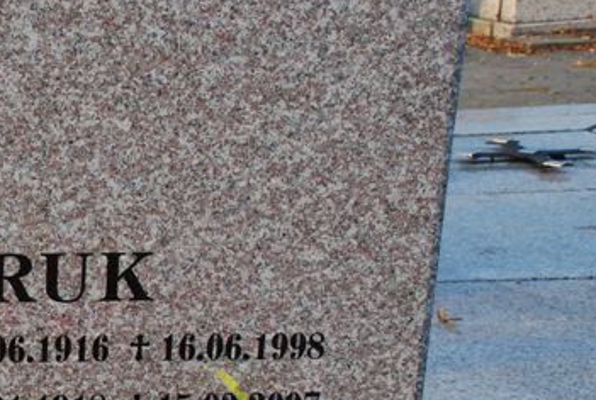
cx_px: -75
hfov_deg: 23.1
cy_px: 301
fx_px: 1361
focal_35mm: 82
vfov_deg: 16.7
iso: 500
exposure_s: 1/250
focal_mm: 24
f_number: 8
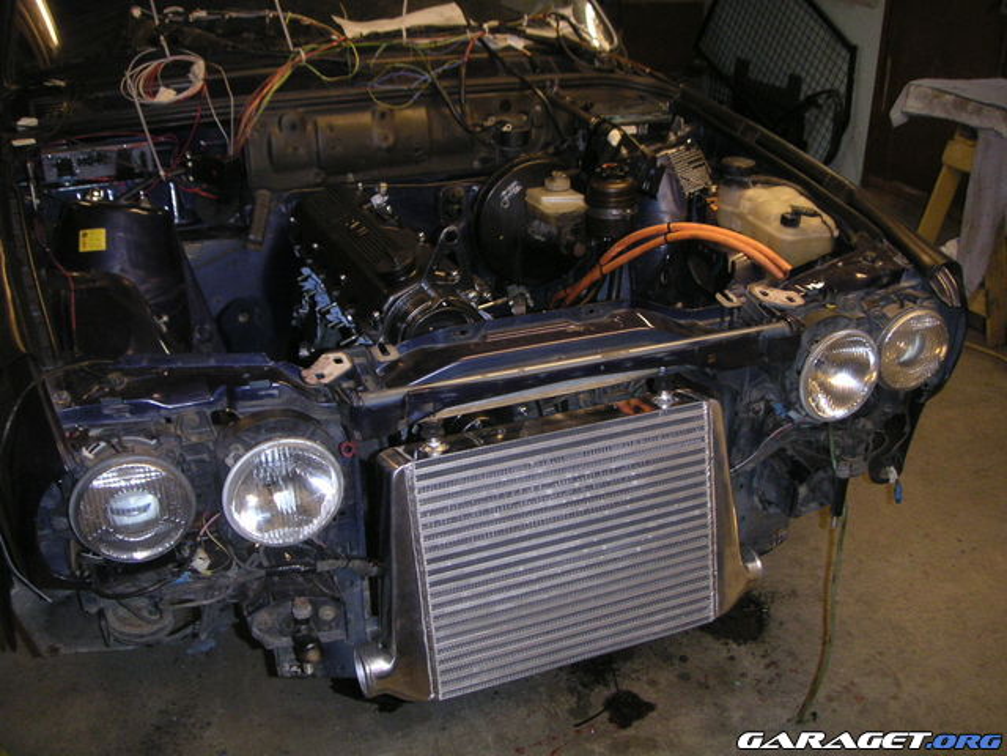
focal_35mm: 37
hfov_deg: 50.1
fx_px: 1076
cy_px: 378
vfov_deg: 38.7
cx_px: 504
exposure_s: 1/45
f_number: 2.8
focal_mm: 5.7
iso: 160
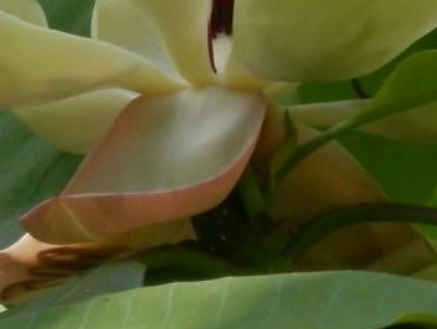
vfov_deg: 1.8
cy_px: 83
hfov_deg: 2.5
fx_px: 10200
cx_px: 171
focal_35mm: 807
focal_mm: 53.9
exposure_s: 1/160
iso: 200
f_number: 6.5
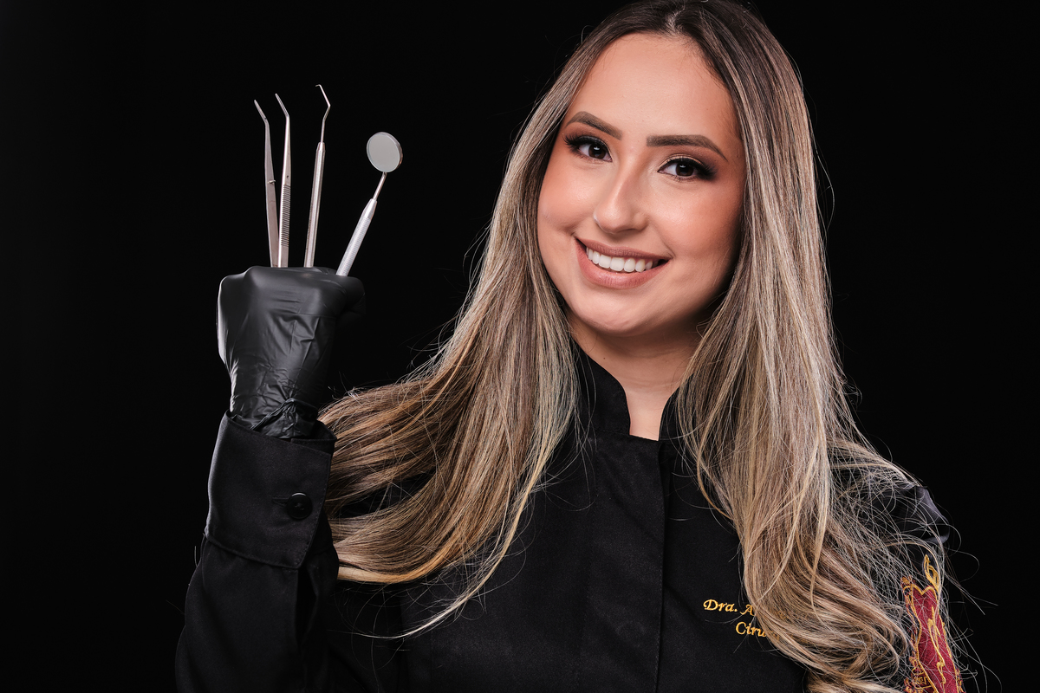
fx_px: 2166
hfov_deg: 27.0
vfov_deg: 18.2
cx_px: 520
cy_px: 346
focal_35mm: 75
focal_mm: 50
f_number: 11
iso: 160
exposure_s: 1/200
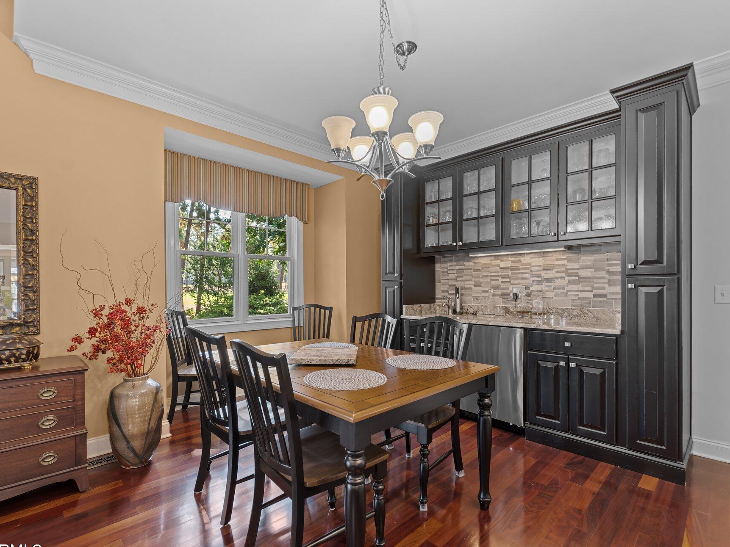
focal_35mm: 16
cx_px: 355
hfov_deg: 94.5
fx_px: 337
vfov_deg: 78.0
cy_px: 288
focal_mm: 14
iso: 400
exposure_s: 1/1.25
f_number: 5.6
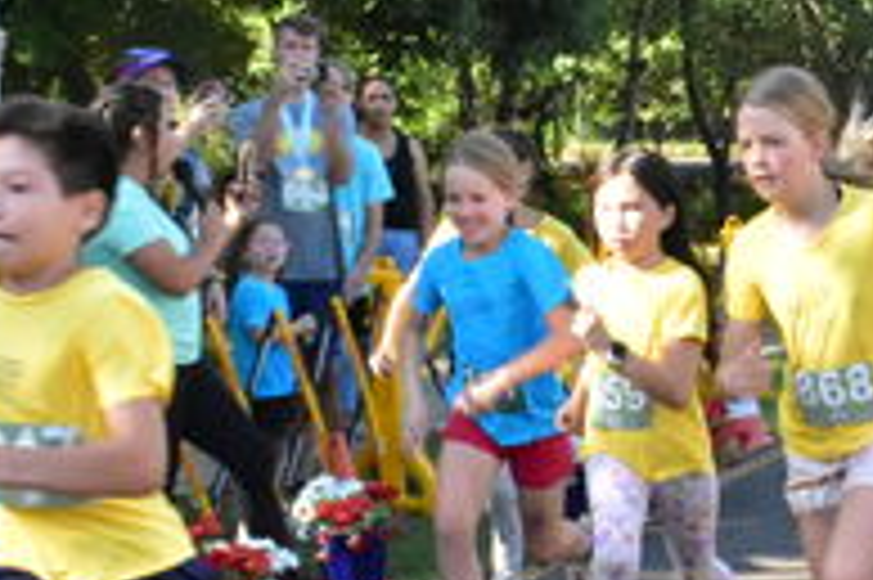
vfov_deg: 9.8
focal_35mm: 139
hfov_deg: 14.6
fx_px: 3368
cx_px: 806
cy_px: 571
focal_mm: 30
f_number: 29
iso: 3200
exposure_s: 1/200
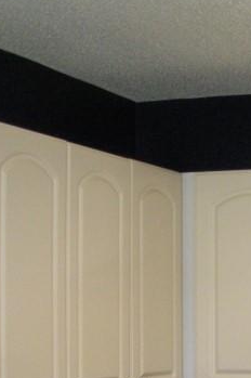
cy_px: 367
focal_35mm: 110
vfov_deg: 18.2
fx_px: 1153
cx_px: 369
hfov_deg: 11.9
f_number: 3.5
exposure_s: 1/55.1
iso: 315
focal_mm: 6.3
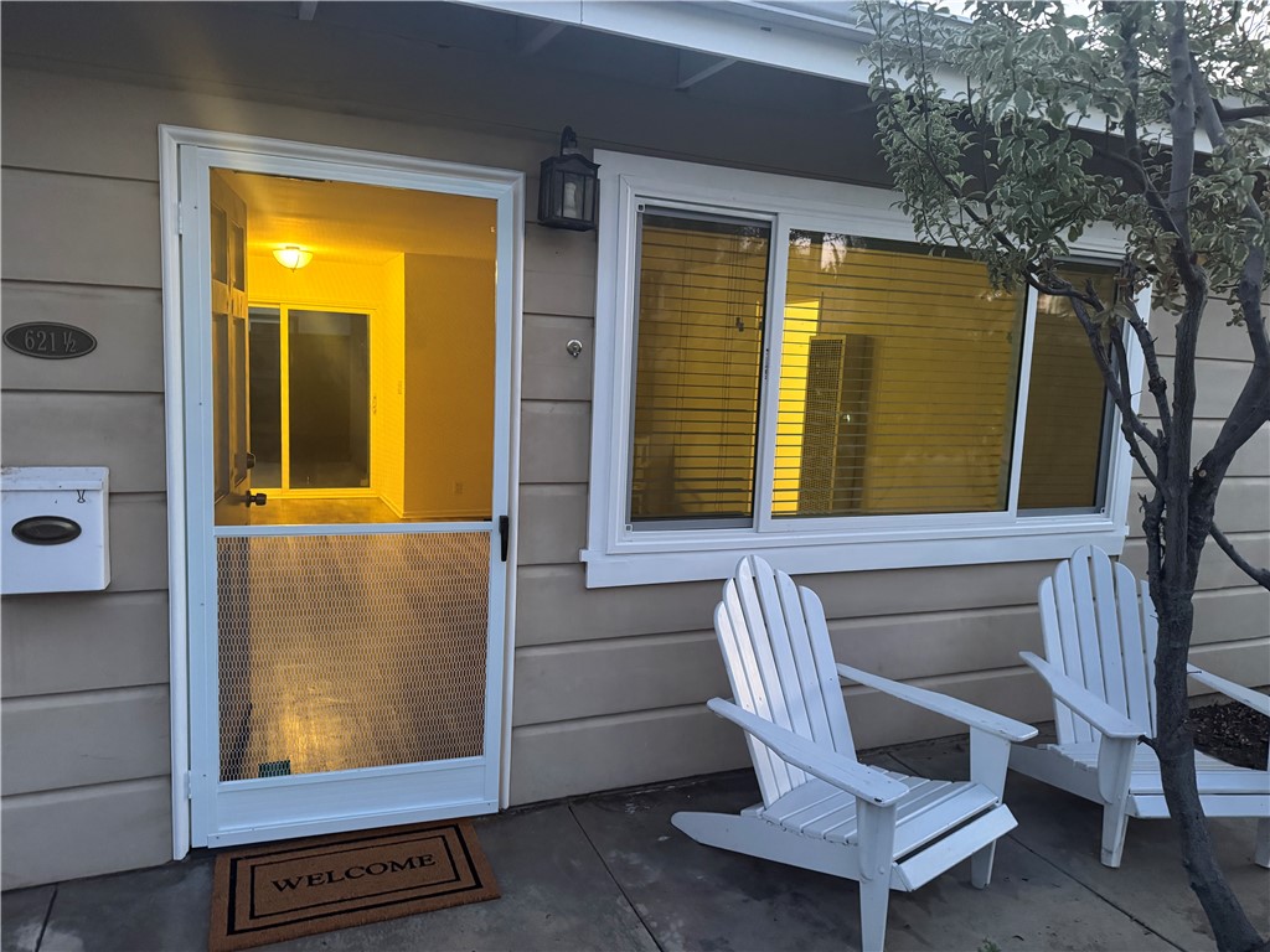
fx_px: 881
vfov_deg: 56.8
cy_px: 476
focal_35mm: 24
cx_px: 635
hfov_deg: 71.6
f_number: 1.78
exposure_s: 1/40
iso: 800
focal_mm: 6.76
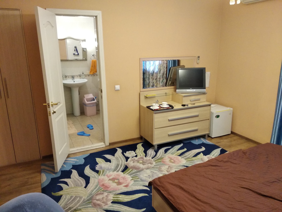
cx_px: 141
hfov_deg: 67.3
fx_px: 212
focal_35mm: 26
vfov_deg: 53.1
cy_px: 106
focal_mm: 3.81
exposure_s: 1/25
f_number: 2.2
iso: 1250
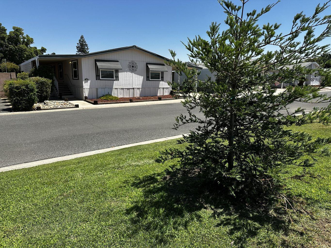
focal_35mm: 24
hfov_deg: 71.6
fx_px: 230
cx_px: 166
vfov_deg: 56.8
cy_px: 124
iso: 80
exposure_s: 1/4016
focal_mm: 6.86
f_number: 1.78
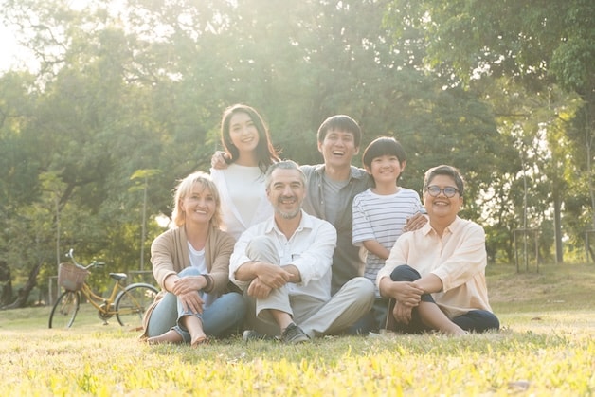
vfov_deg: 15.2
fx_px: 1488
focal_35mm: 90
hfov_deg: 22.6
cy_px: 198
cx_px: 298
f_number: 5.6
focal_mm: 60
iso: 200
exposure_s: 1/200
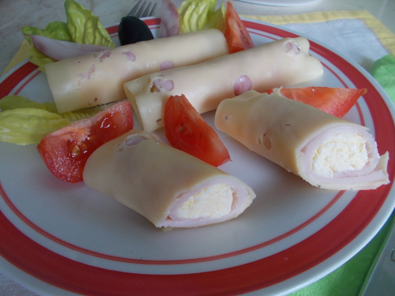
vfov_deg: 53.1
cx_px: 198
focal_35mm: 26
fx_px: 297
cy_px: 148
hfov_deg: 67.3
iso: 160
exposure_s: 1/25
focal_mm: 4.6
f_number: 3.2
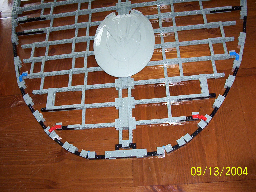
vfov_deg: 32.9
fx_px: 325
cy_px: 97
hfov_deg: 42.9
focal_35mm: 44
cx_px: 130
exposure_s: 1/60
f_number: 2.73
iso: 140
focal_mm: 5.77
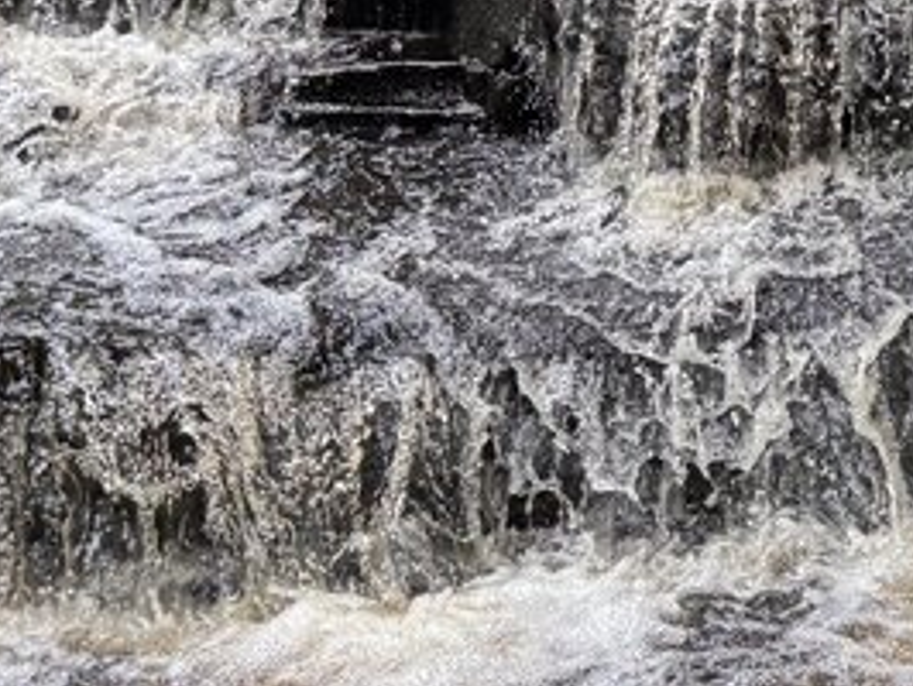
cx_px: 1445
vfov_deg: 14.1
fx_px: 2640
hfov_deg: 17.3
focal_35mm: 100
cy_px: -240
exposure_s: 1/204
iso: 40
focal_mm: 5.96
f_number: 1.6
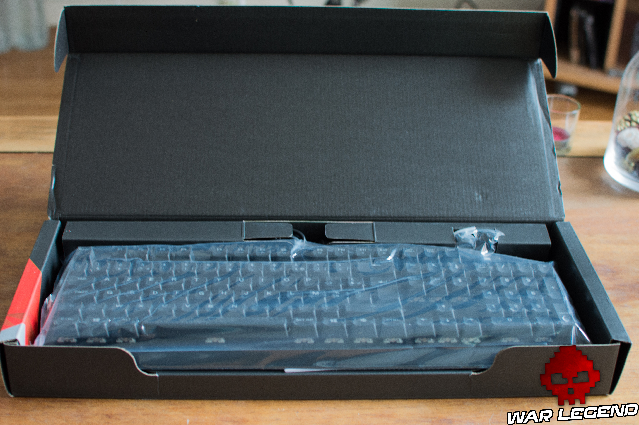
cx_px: 320
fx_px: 931
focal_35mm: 52
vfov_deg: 25.7
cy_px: 212
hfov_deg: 37.9
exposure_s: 1/13
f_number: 3.5
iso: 400
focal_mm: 35
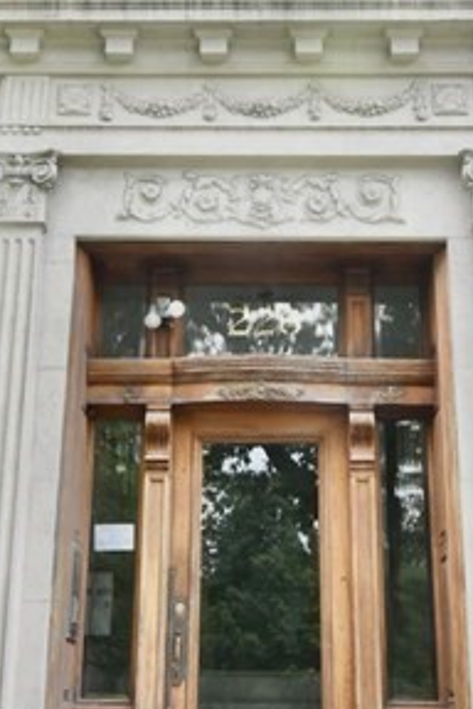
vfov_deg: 35.5
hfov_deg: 24.2
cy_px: 293
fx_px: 1104
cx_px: 241
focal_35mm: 56
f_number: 8
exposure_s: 1/400
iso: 800
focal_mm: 14
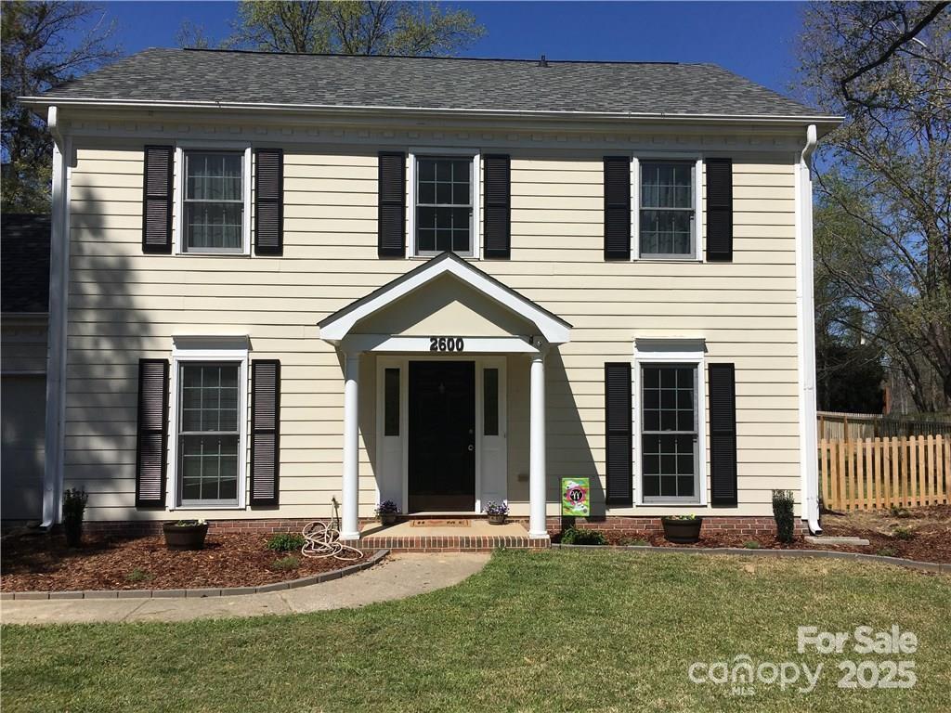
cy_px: 356
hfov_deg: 61.7
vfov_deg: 48.2
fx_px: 797
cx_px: 476
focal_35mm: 29
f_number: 2.2
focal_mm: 4.15
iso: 25
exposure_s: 1/3344
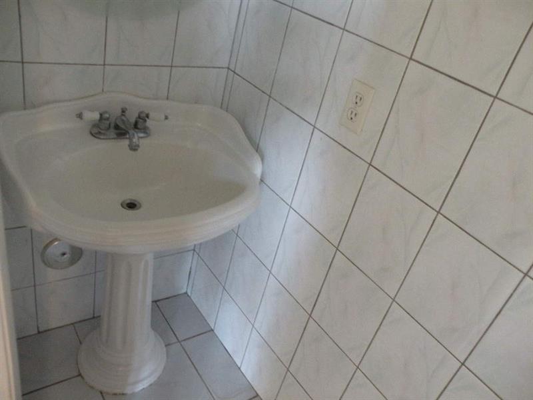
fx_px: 416
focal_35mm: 27
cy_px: 200
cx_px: 266
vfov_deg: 51.4
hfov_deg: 65.3
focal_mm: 4.7
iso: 400
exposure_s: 1/23.4
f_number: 2.8
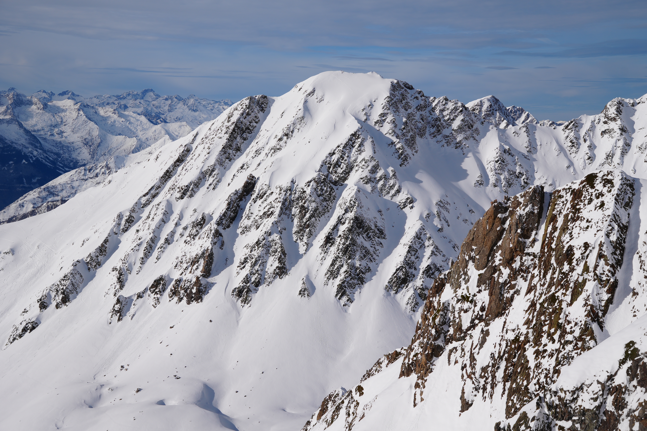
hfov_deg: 40.1
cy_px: 216
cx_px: 324
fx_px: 887
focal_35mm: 49
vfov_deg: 27.3
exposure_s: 1/500
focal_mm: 32.9
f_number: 10
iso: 100
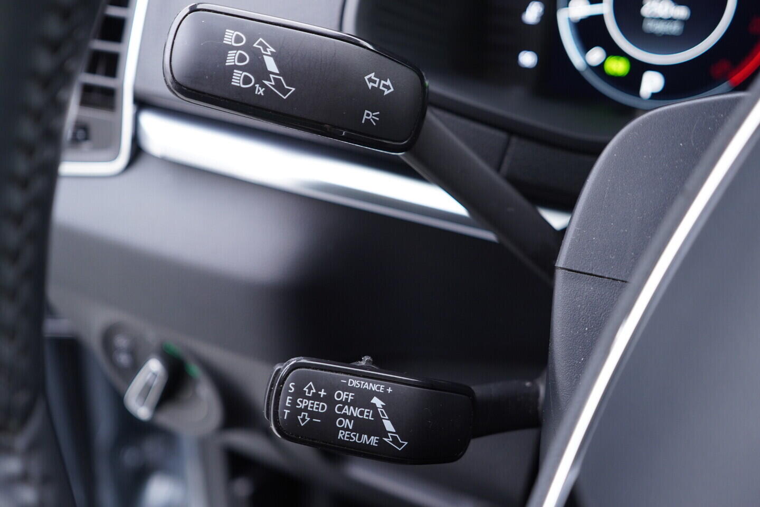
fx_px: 760
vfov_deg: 36.9
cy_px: 254
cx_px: 380
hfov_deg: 53.1
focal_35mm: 36
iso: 320
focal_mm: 24
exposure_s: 1/40
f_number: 2.8
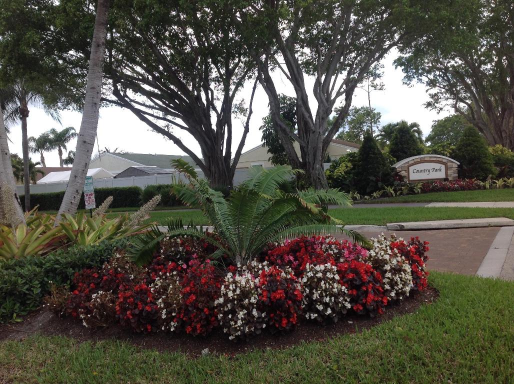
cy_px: 192
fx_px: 519
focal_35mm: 35
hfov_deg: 52.7
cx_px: 257
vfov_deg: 40.6
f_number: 2.4
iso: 50
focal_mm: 4.28
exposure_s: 1/889
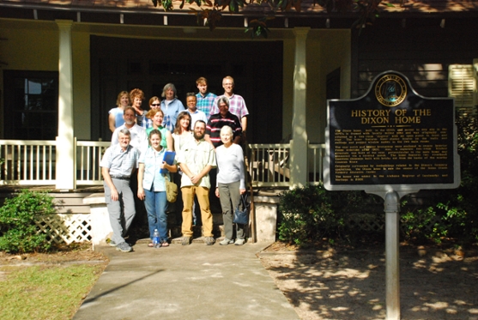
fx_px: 698
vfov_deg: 25.8
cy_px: 160
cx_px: 239
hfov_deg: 37.8
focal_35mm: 52
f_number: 6.3
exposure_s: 1/4000
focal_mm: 35
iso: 1600
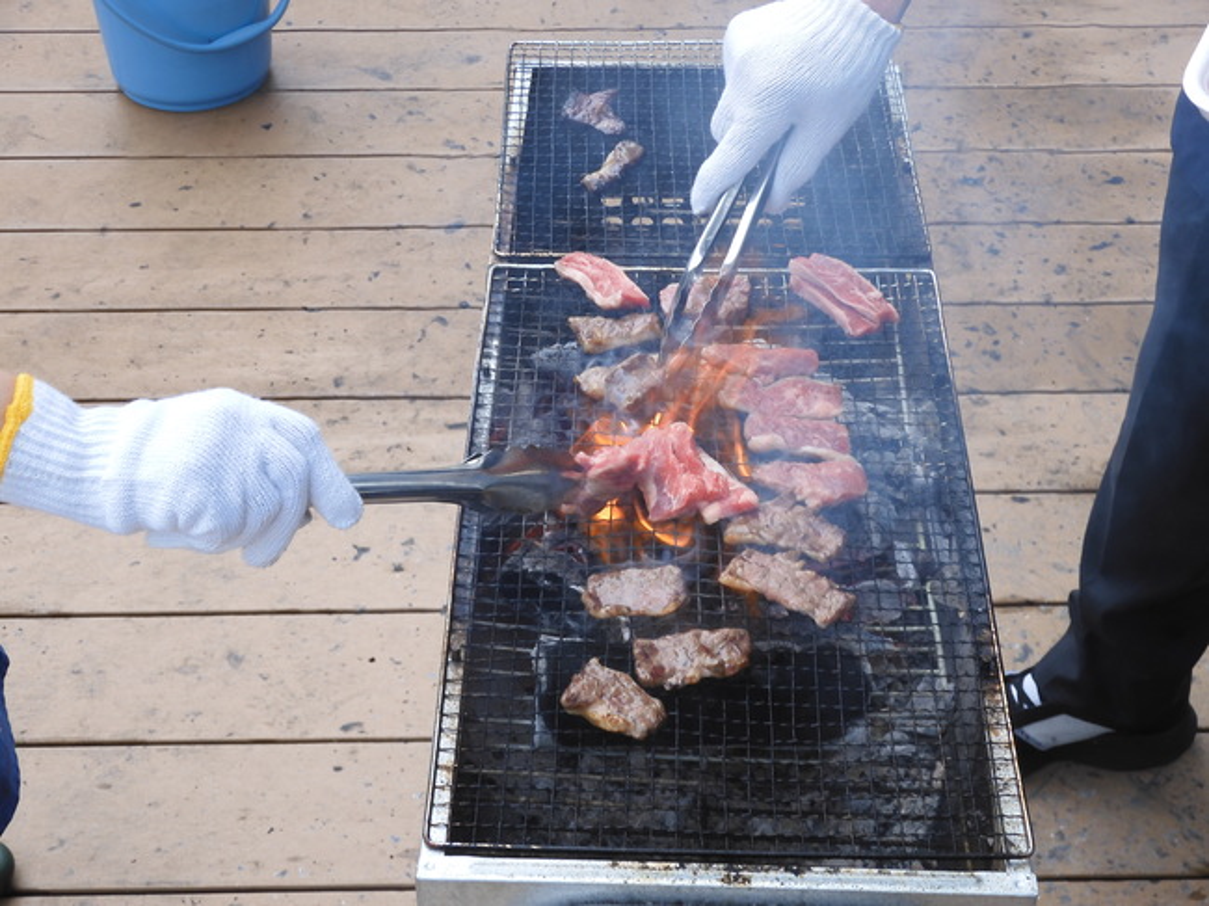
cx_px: 604
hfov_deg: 33.8
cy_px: 453
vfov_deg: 25.6
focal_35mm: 57
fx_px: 1990
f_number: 4.5
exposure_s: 1/100
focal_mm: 10.2
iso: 100
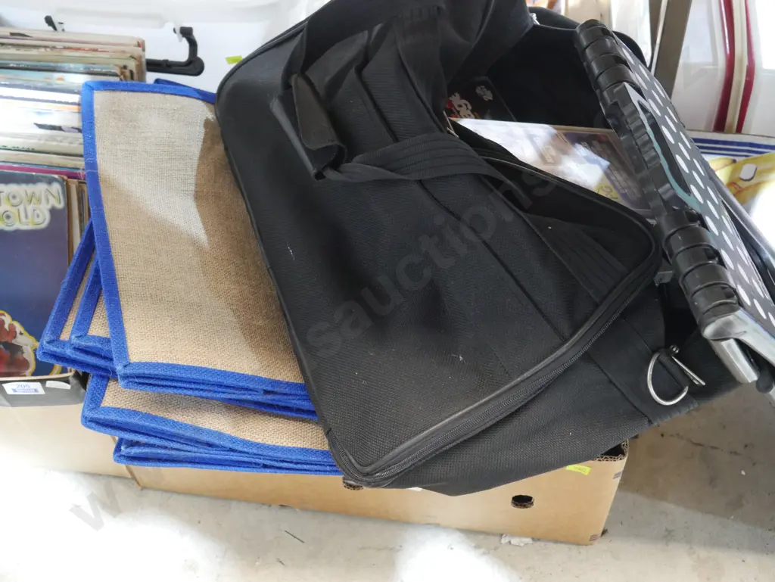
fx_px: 986
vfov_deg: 32.9
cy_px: 291
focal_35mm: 44
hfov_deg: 42.9
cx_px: 388
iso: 3200
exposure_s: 1/15
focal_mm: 22
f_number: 4.7
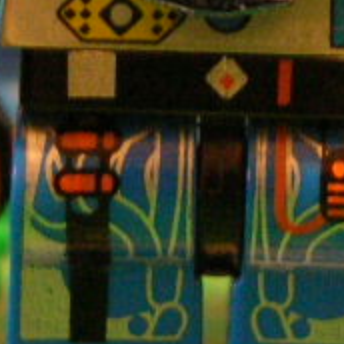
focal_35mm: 184
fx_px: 2069
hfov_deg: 9.5
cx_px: 226
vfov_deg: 9.4
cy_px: -66
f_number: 2.8
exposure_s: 1/1.6
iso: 200
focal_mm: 5.8
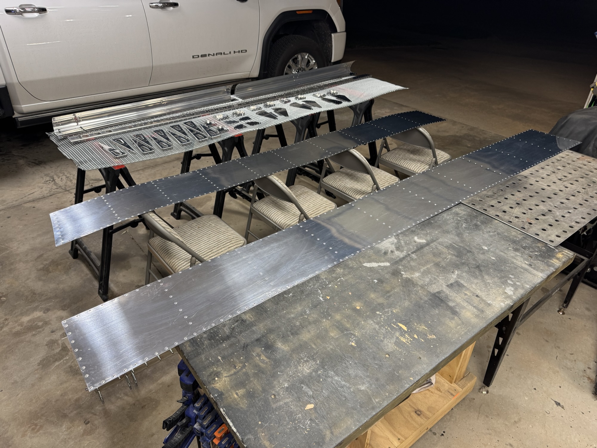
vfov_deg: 56.8
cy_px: 224
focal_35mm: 24
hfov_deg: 71.6
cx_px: 298
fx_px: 414
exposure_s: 1/60
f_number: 1.78
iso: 160
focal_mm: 6.76
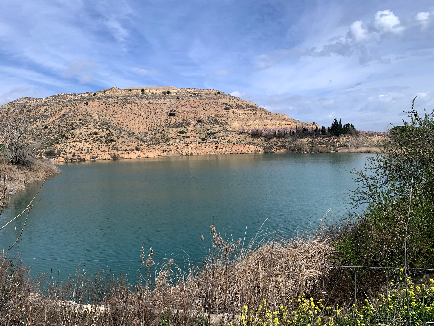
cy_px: 163
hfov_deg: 67.3
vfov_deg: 53.1
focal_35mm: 26
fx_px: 326
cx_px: 217
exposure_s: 1/3650
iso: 25
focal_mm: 4.25
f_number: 1.8
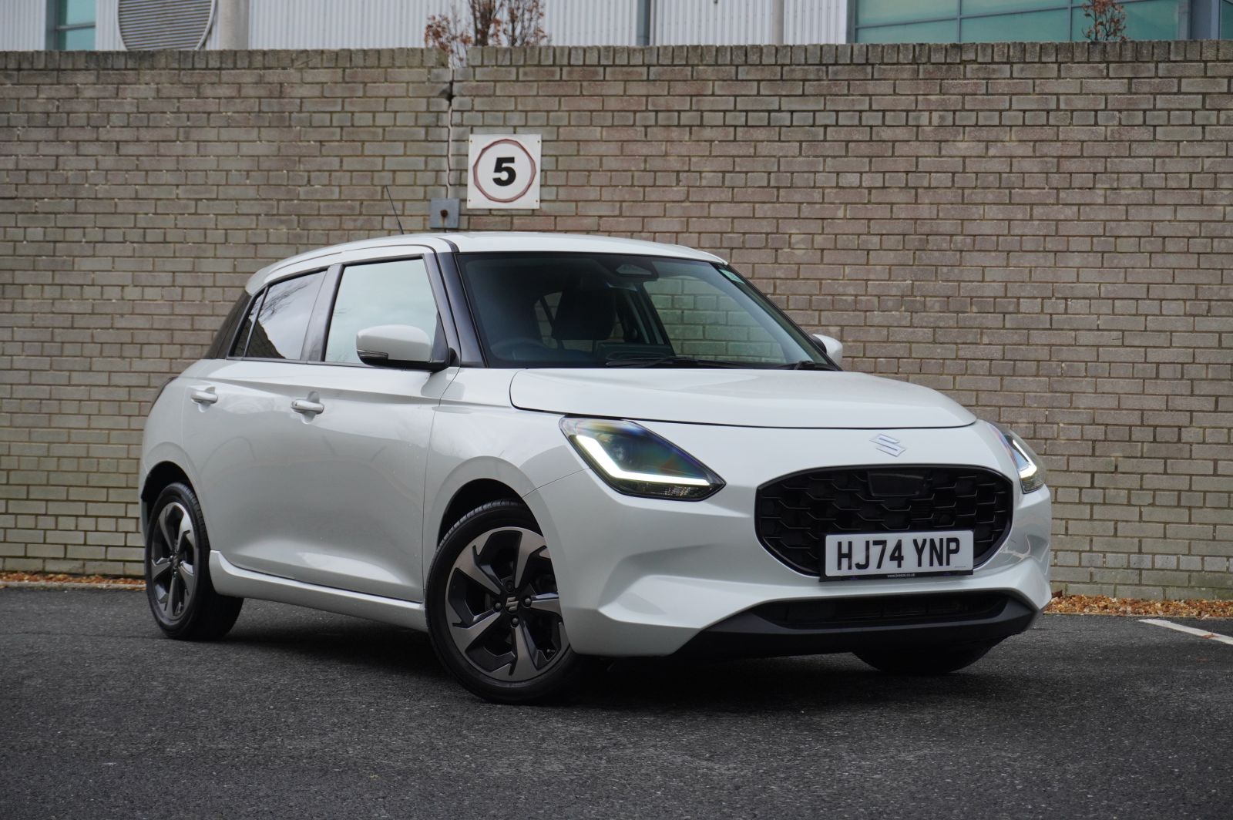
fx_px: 2259
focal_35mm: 66
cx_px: 616
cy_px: 410
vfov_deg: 20.6
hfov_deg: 30.5
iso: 800
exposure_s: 1/160
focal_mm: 44
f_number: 5.6
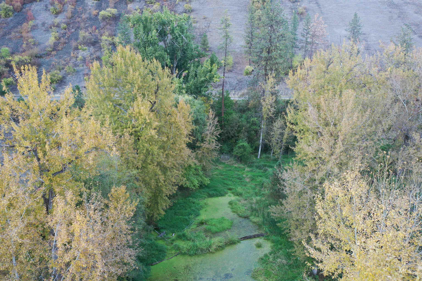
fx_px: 328
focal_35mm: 28
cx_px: 211
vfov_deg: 46.4
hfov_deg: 65.5
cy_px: 140
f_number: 2.8
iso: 200
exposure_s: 1/30
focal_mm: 10.26
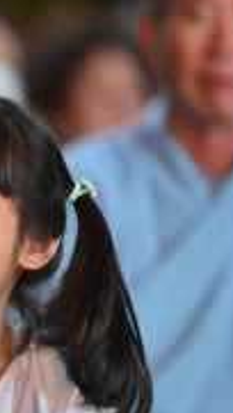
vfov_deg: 3.4
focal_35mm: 639
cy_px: 400
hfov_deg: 1.9
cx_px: -306
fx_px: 7009
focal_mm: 170
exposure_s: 1/80
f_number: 2.8
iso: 1250
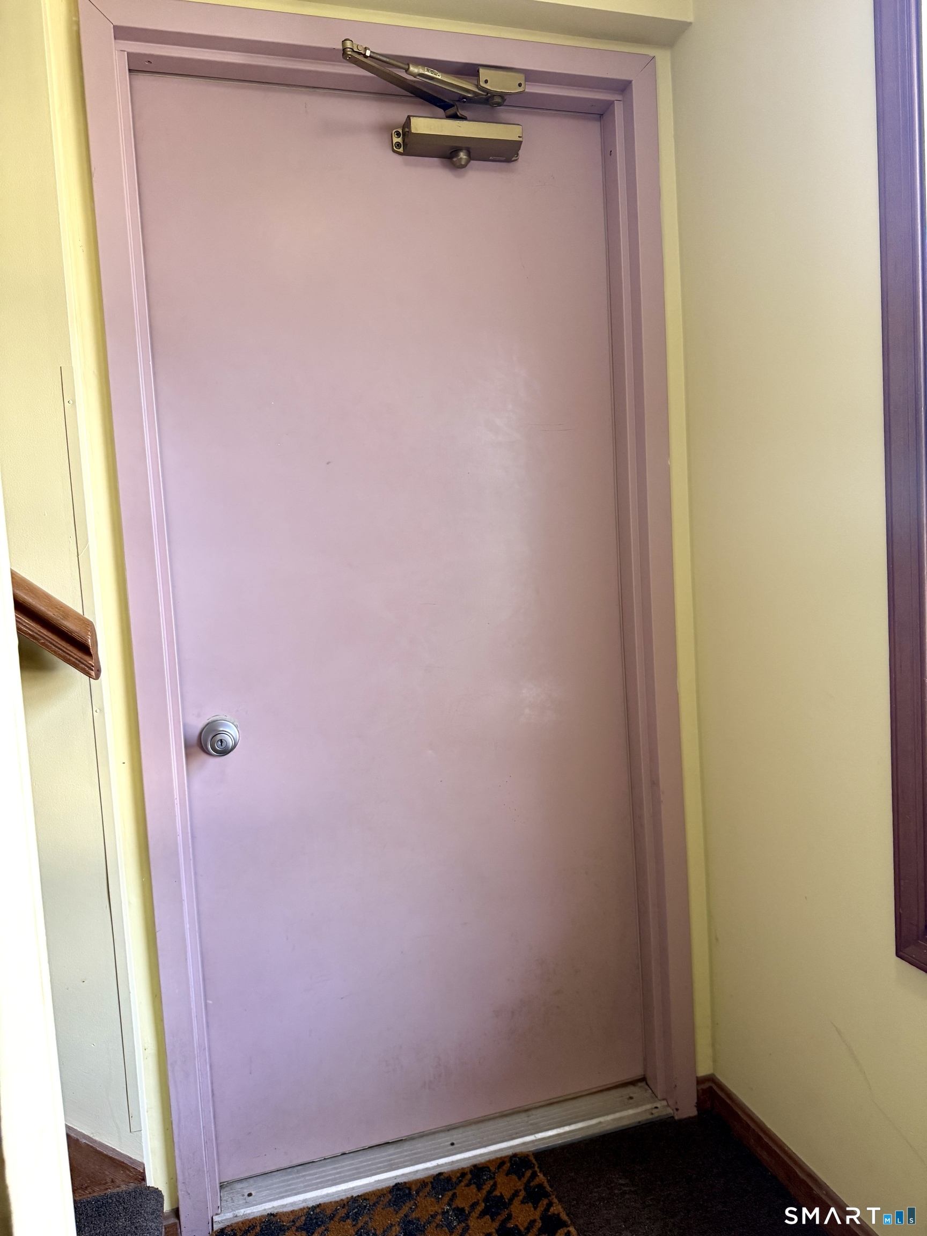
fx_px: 857
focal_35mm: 24
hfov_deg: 56.8
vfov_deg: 71.6
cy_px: 618
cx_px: 464
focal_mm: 6.76
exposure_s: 1/60
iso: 200
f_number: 1.78
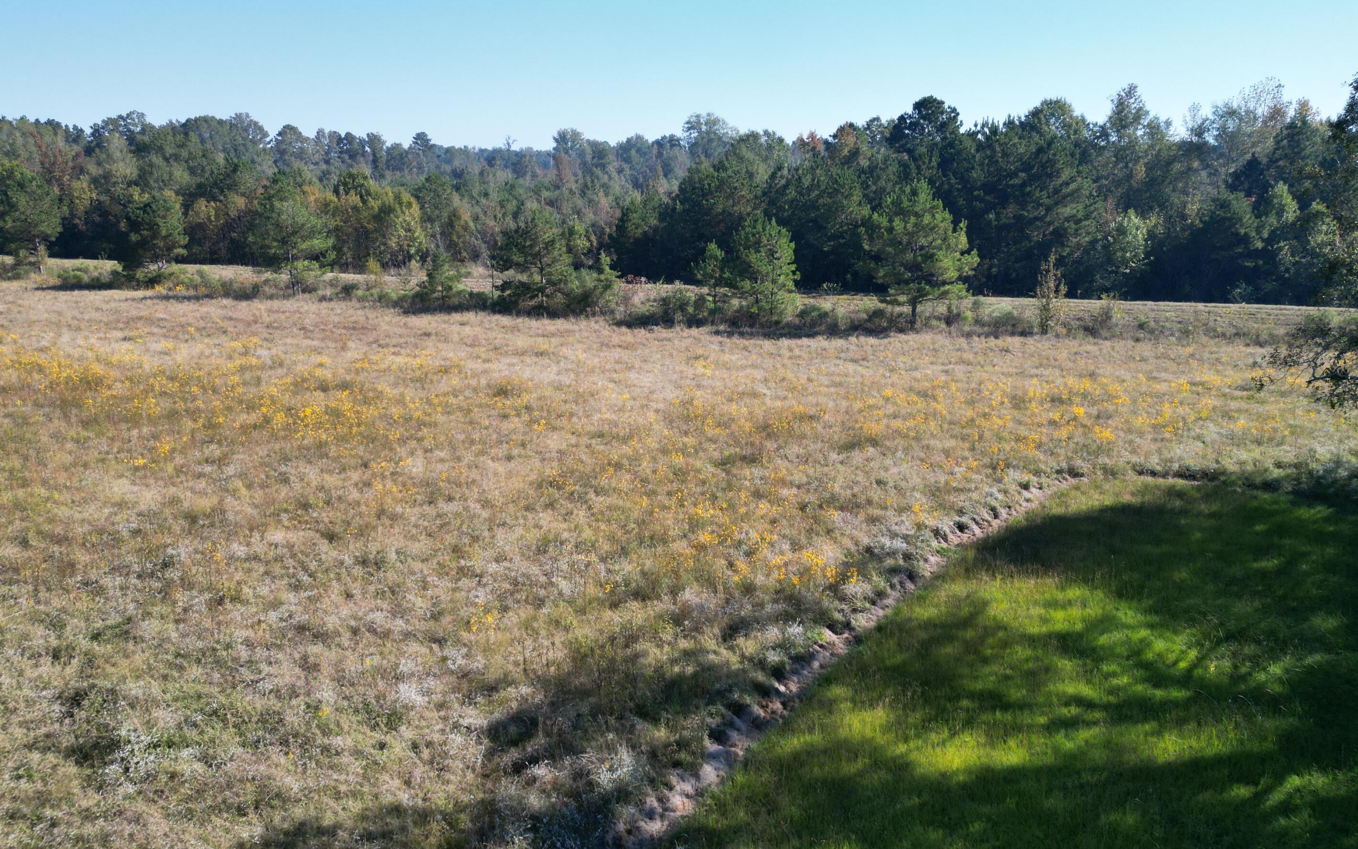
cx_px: 693
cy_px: 413
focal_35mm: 27
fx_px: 999
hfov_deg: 68.4
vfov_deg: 46.0
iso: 140
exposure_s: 1/2000
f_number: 1.7
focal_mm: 6.72
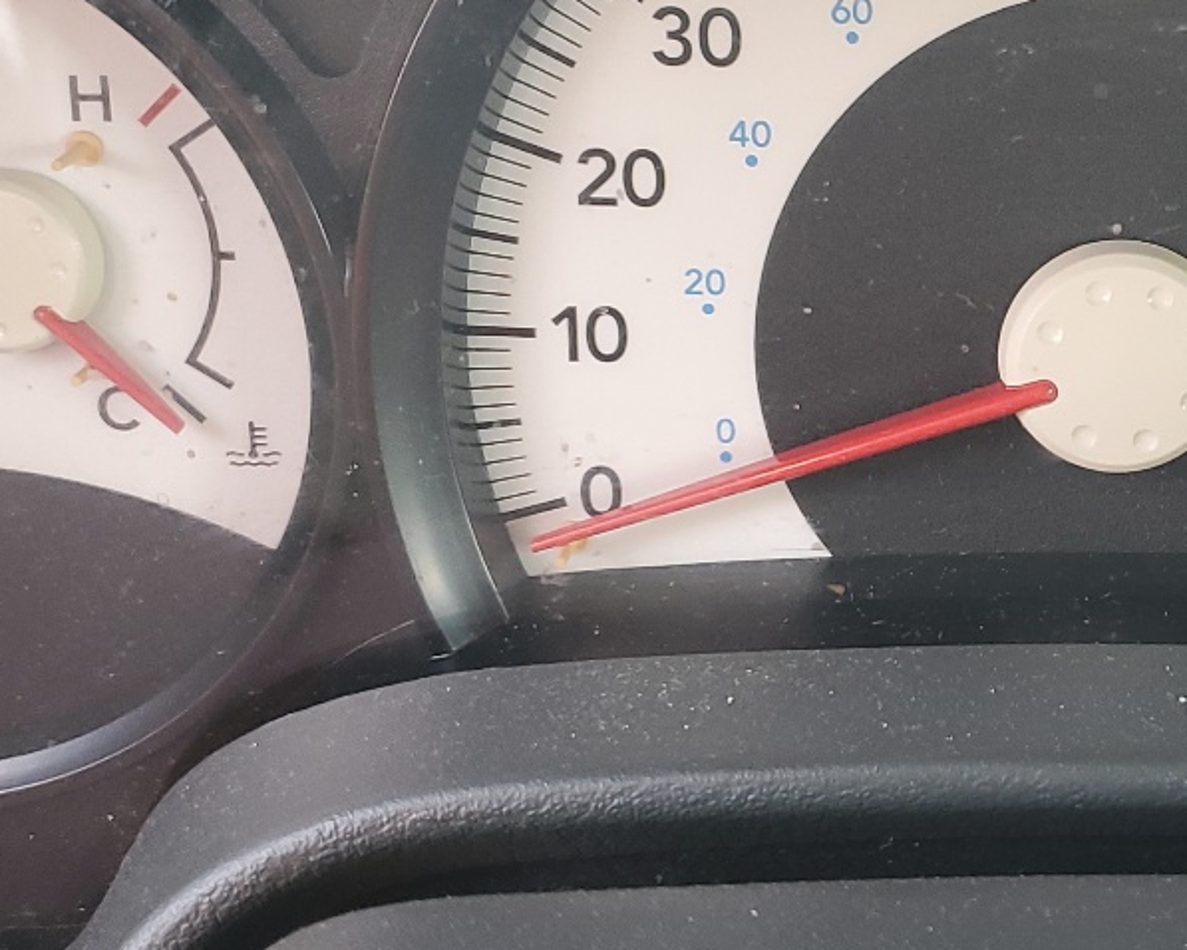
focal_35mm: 68
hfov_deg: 26.7
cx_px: 1115
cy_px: 370
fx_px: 2390
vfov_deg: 22.5
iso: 69
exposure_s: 1/60.2
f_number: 1.5
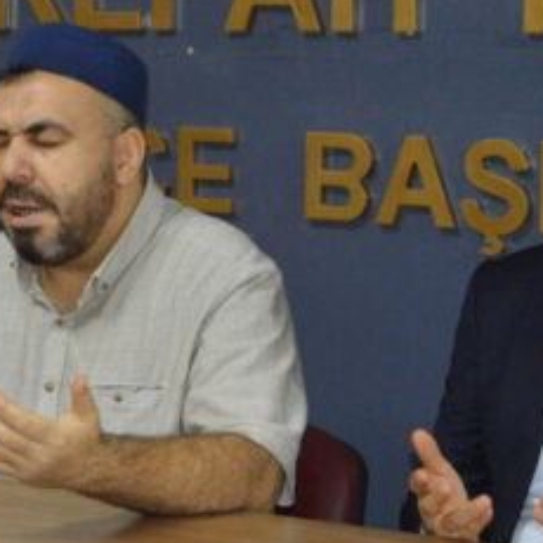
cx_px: 179
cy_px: 329
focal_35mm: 118
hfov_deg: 14.7
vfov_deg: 14.8
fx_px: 2094
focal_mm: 26
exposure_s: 1/60
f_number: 4.2
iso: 2200
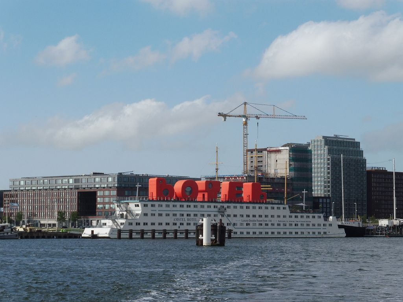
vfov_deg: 12.9
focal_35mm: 115
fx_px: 1339
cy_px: 151
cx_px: 202
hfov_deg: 17.1
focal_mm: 20.6
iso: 100
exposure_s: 1/400
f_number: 7.1
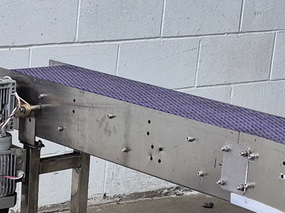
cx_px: -64
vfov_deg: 10.4
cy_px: 248
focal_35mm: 141
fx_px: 1161
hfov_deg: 13.6
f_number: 1.8
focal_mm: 5.4
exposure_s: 1/120
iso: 250
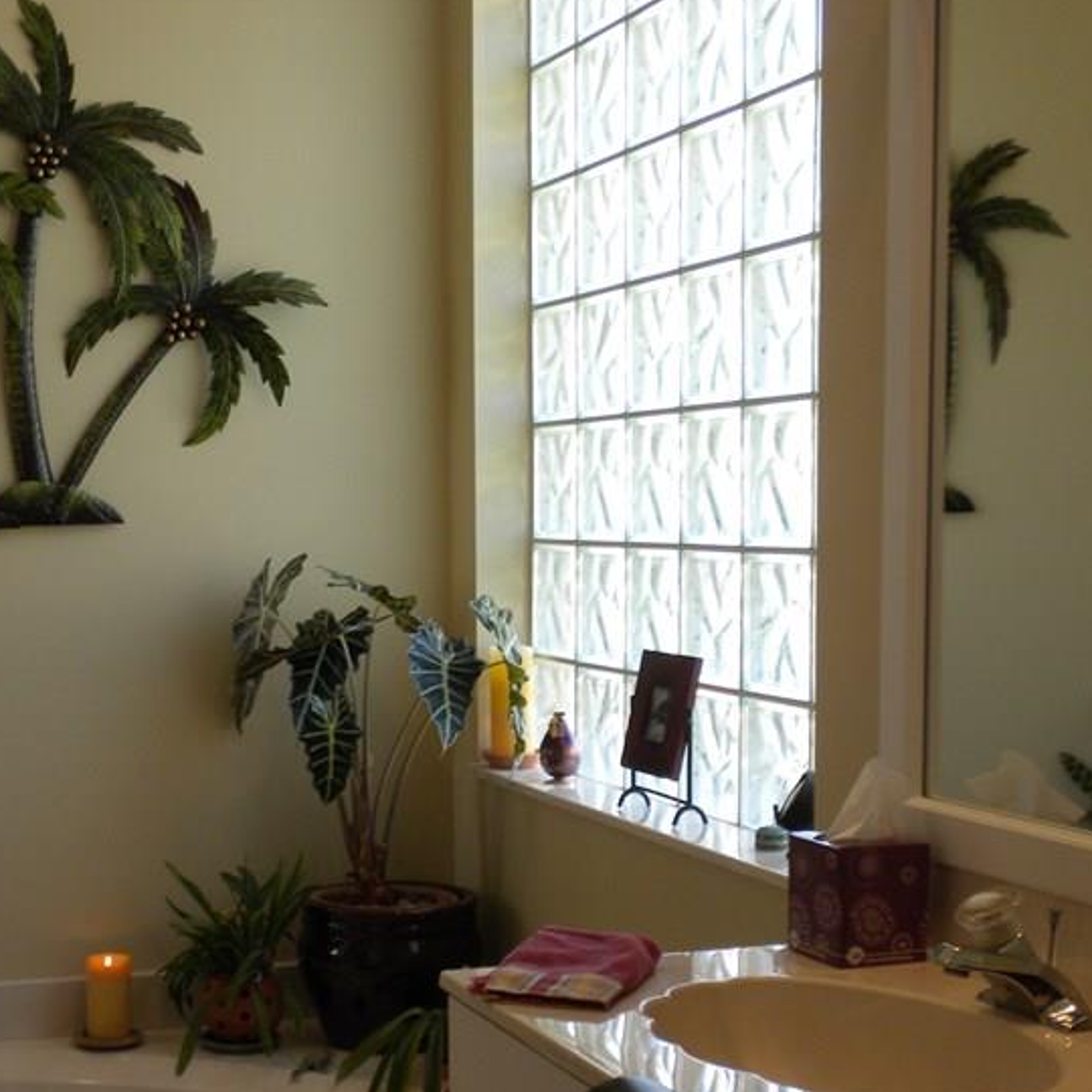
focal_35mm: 62
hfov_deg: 27.5
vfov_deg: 27.6
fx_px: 2213
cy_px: 714
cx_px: 328
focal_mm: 6.6
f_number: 3.5
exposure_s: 1/54.5
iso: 90
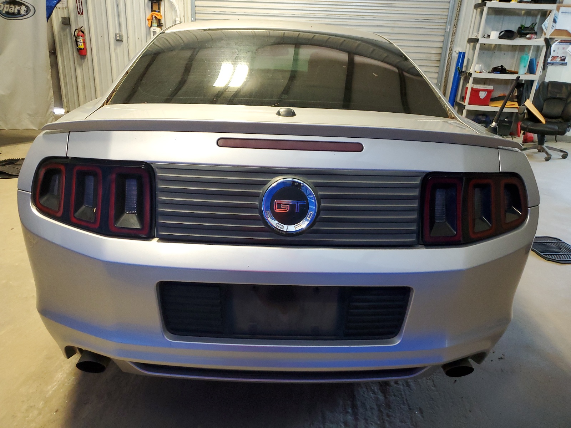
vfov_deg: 53.1
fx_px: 429
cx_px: 286
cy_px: 214
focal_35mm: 26
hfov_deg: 67.3
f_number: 1.5
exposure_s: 1/60.2
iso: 218
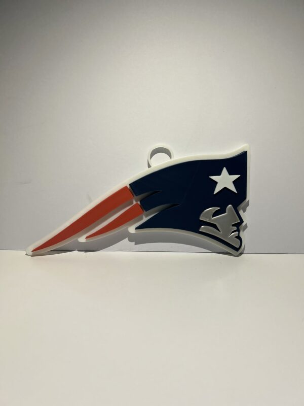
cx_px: 152
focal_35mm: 26
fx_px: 304
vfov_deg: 67.3
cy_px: 203
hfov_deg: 53.1
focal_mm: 5.7
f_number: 1.5
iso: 200
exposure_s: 1/60
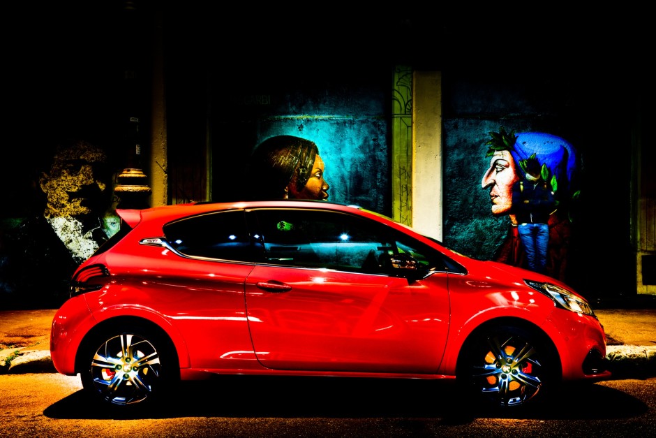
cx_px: 328
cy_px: 219
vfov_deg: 28.1
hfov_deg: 41.1
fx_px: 875
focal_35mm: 48
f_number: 20
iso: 100
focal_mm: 48
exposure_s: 15
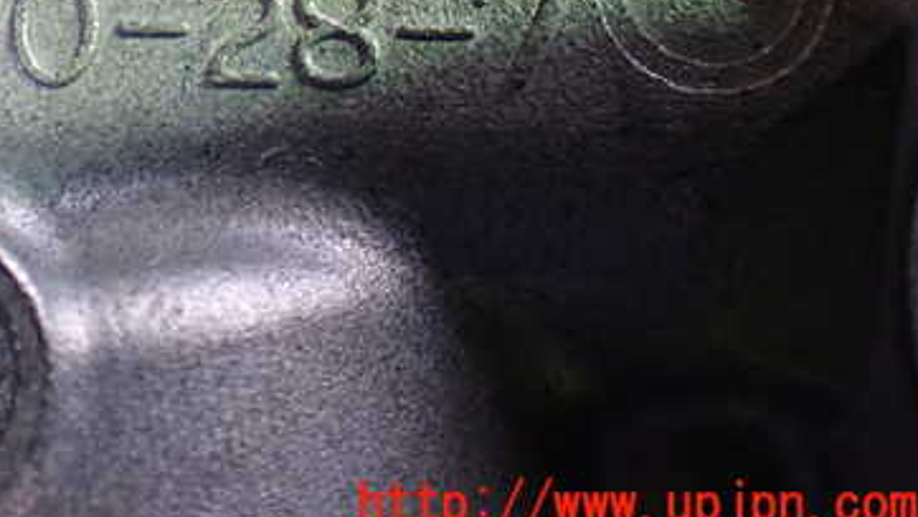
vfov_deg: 15.9
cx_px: 170
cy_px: -33
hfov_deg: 27.9
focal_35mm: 74
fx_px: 1802
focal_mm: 7.31
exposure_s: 1/50
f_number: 2.8
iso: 800
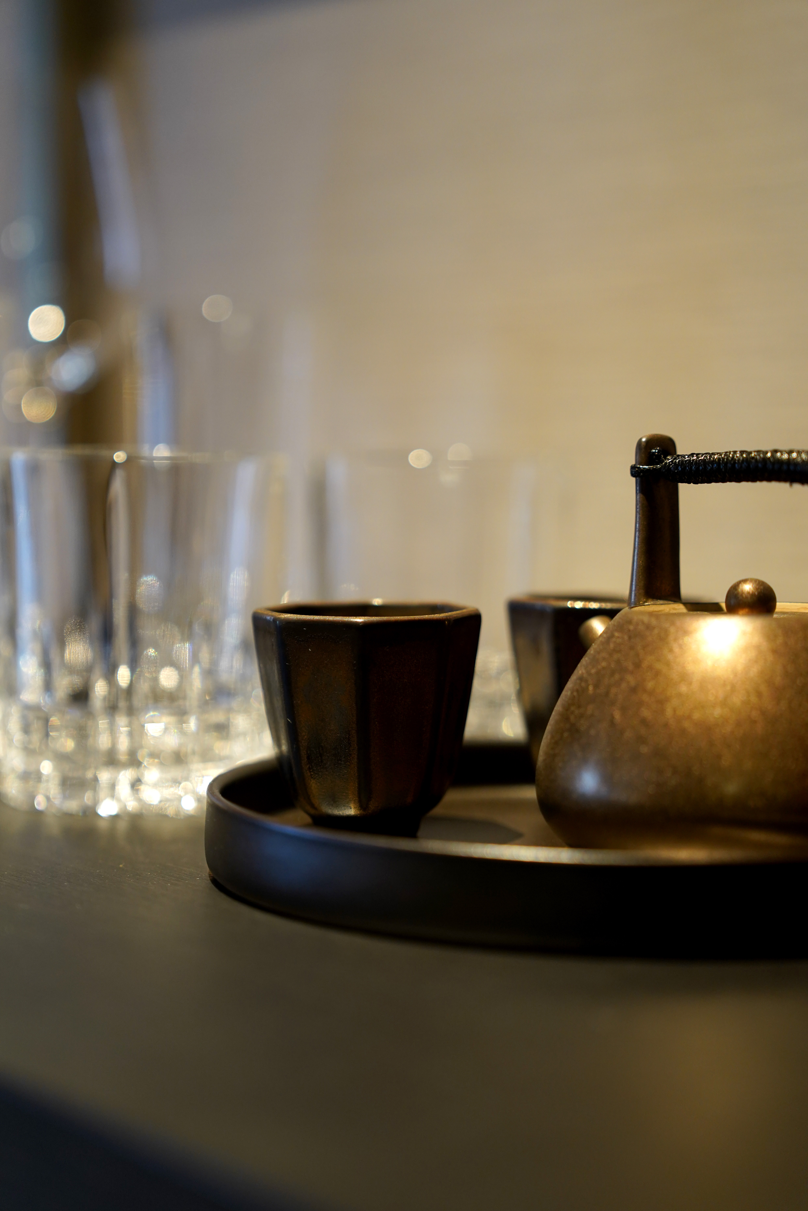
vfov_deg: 28.8
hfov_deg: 19.5
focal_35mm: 70
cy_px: 606
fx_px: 2356
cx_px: 404
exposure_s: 1/125
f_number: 2.8
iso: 1000
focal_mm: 70
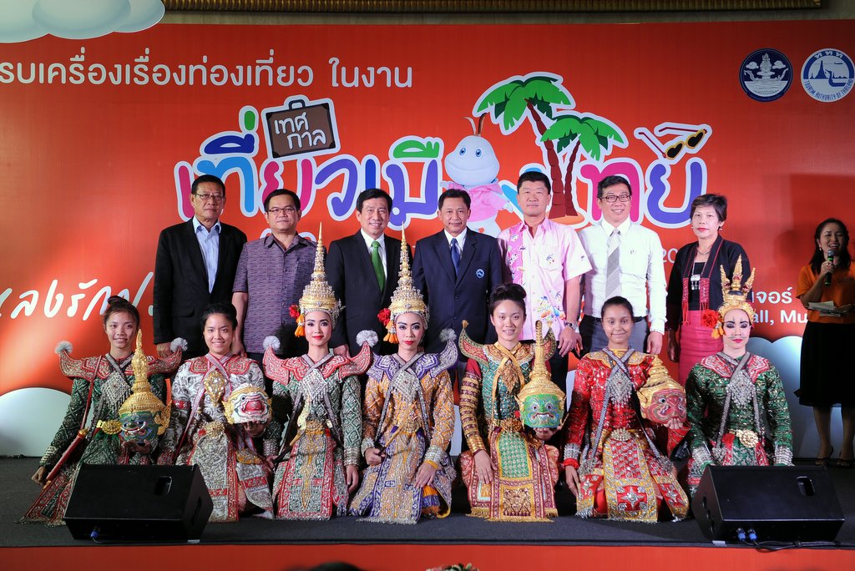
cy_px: 286
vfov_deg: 28.1
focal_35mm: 48
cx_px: 428
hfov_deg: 41.1
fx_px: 1141
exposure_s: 1/125
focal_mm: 48
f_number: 4
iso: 320
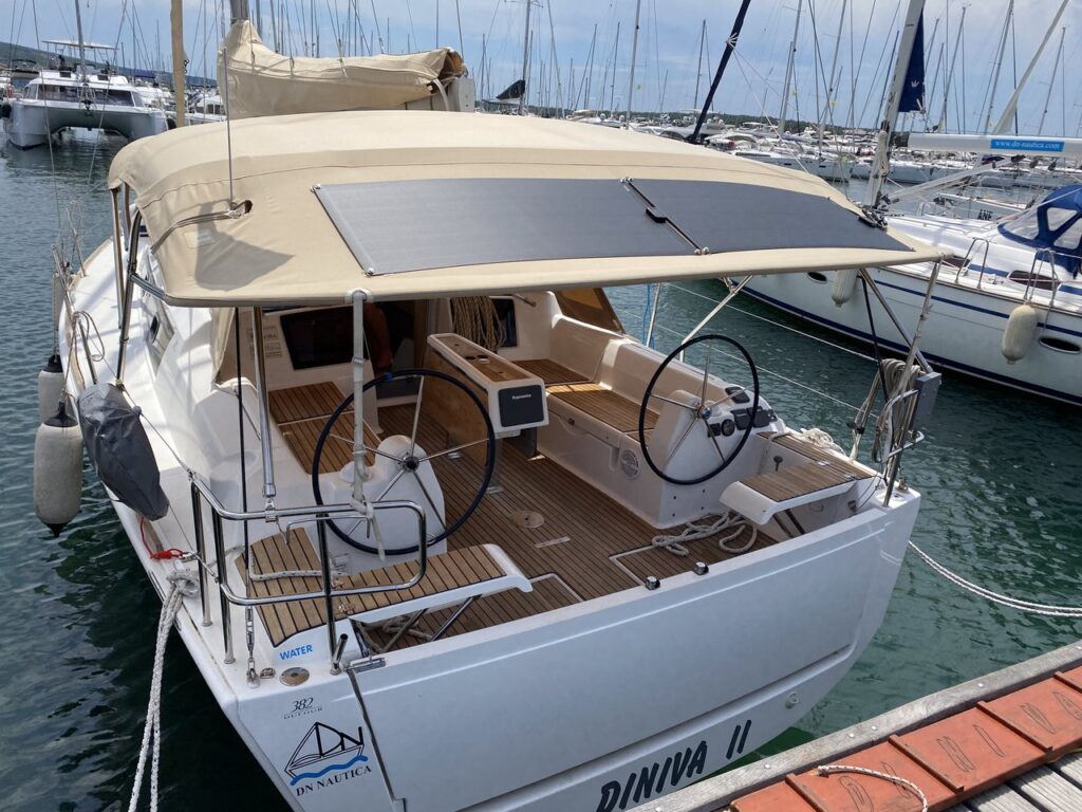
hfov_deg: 67.3
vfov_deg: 53.1
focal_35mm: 26
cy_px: 406
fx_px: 813
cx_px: 541
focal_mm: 4.25
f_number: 1.8
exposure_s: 1/4608
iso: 32
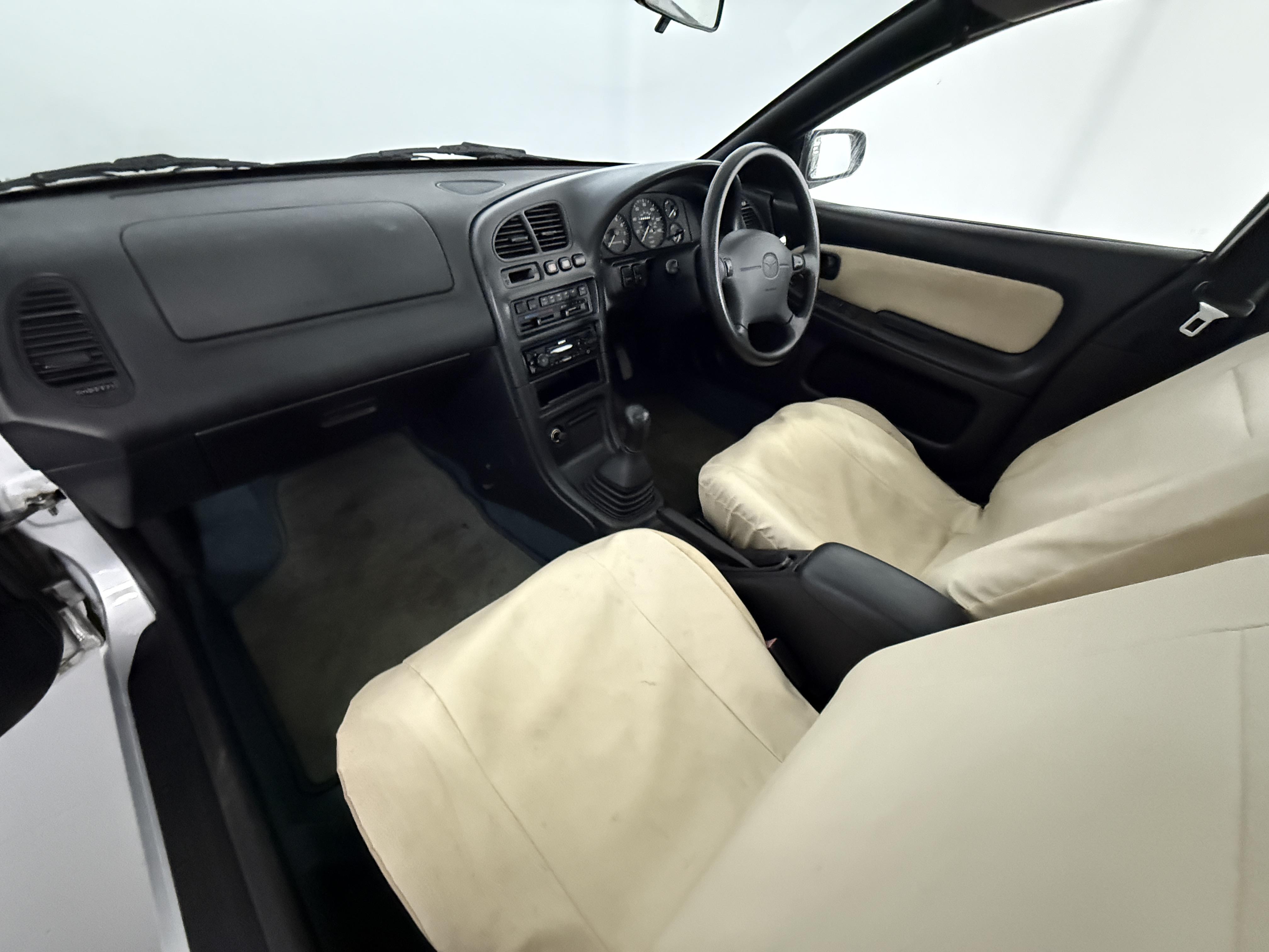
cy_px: 476
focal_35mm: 14
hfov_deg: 102.1
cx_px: 634
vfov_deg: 85.7
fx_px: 513
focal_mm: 2.22
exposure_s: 1/33
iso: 1250
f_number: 2.2
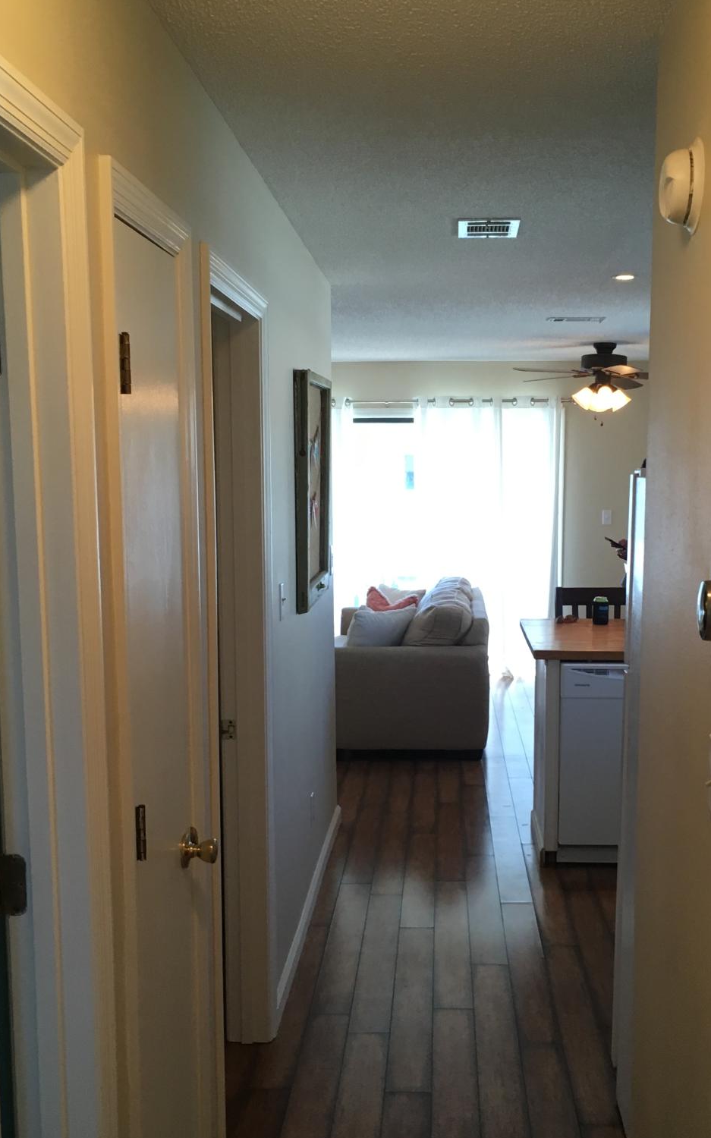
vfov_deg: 48.1
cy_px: 646
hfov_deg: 31.1
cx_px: 433
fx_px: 1272
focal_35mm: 41
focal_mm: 4.15
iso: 40
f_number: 2.2
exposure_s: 1/30
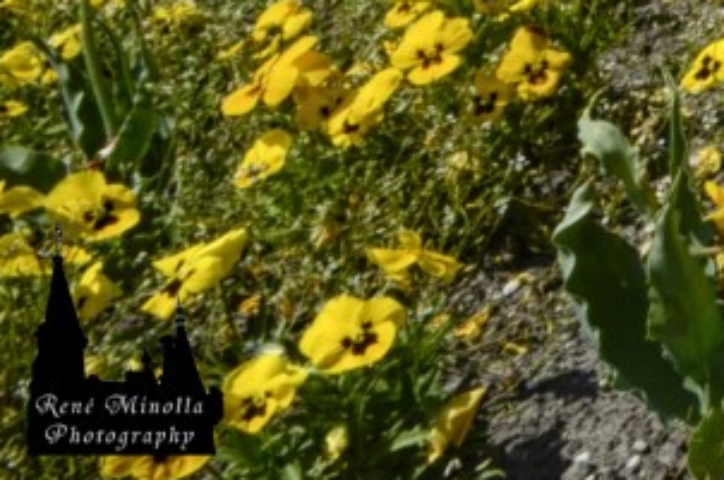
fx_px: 1626
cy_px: -782
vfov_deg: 12.1
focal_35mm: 81
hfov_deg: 13.4
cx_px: 1919
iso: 200
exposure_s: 1/100
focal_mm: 10
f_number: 20
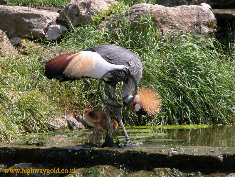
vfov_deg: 5.3
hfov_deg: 7.1
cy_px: 88
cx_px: 118
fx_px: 1901
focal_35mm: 280
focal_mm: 71.2
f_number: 5.3
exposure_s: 1/273
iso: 100
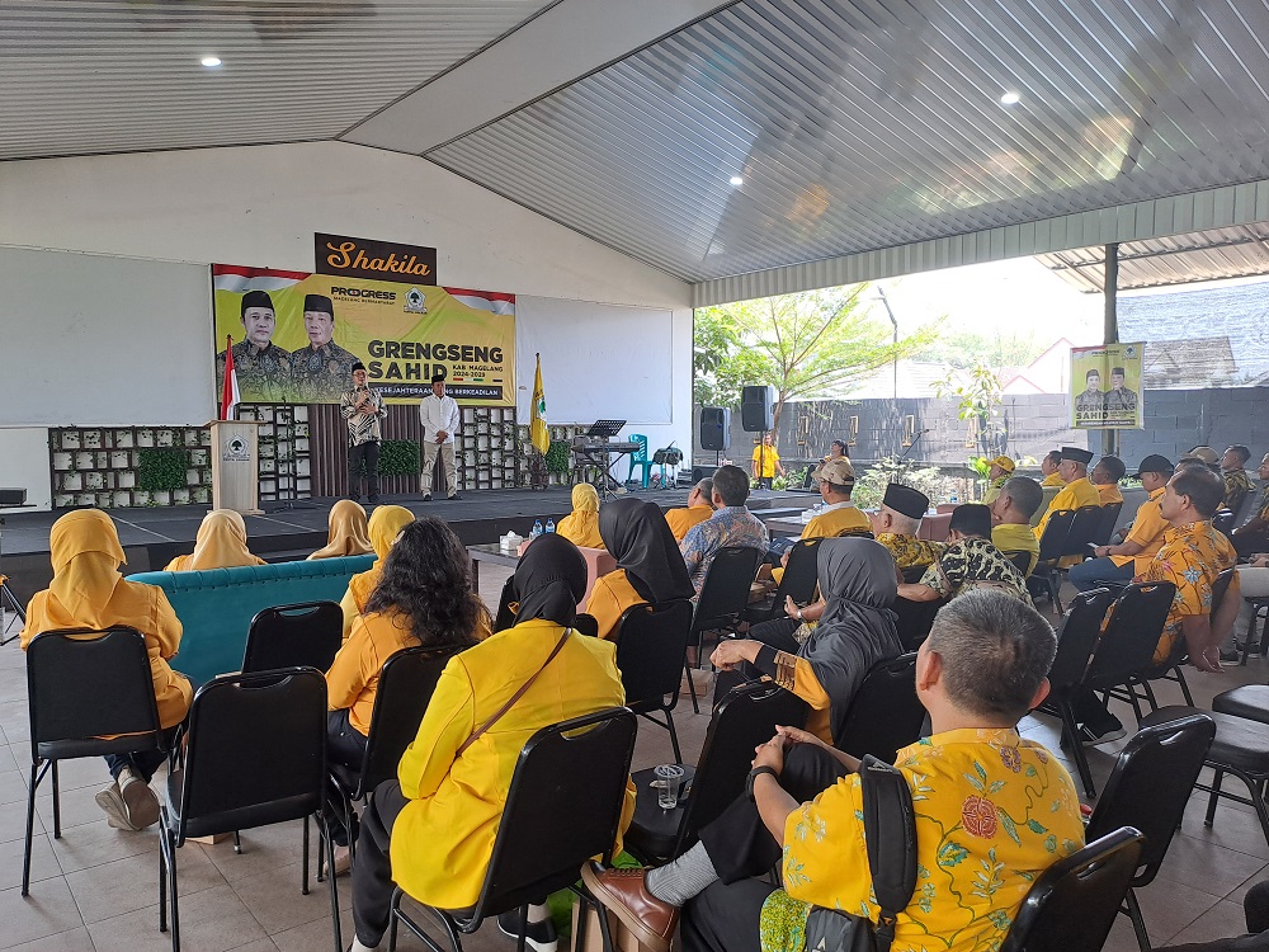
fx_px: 916
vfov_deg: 54.9
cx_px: 634
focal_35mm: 25
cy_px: 476
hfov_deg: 69.4
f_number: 1.8
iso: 50
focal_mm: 4.65
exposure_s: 1/50
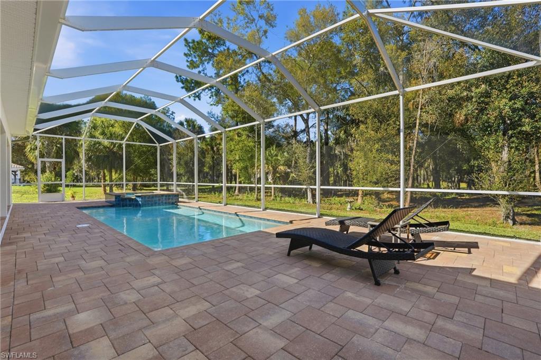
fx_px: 240
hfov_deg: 96.8
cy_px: 180
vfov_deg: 73.7
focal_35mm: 16
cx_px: 270
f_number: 9
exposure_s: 1/5000
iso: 400
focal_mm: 16
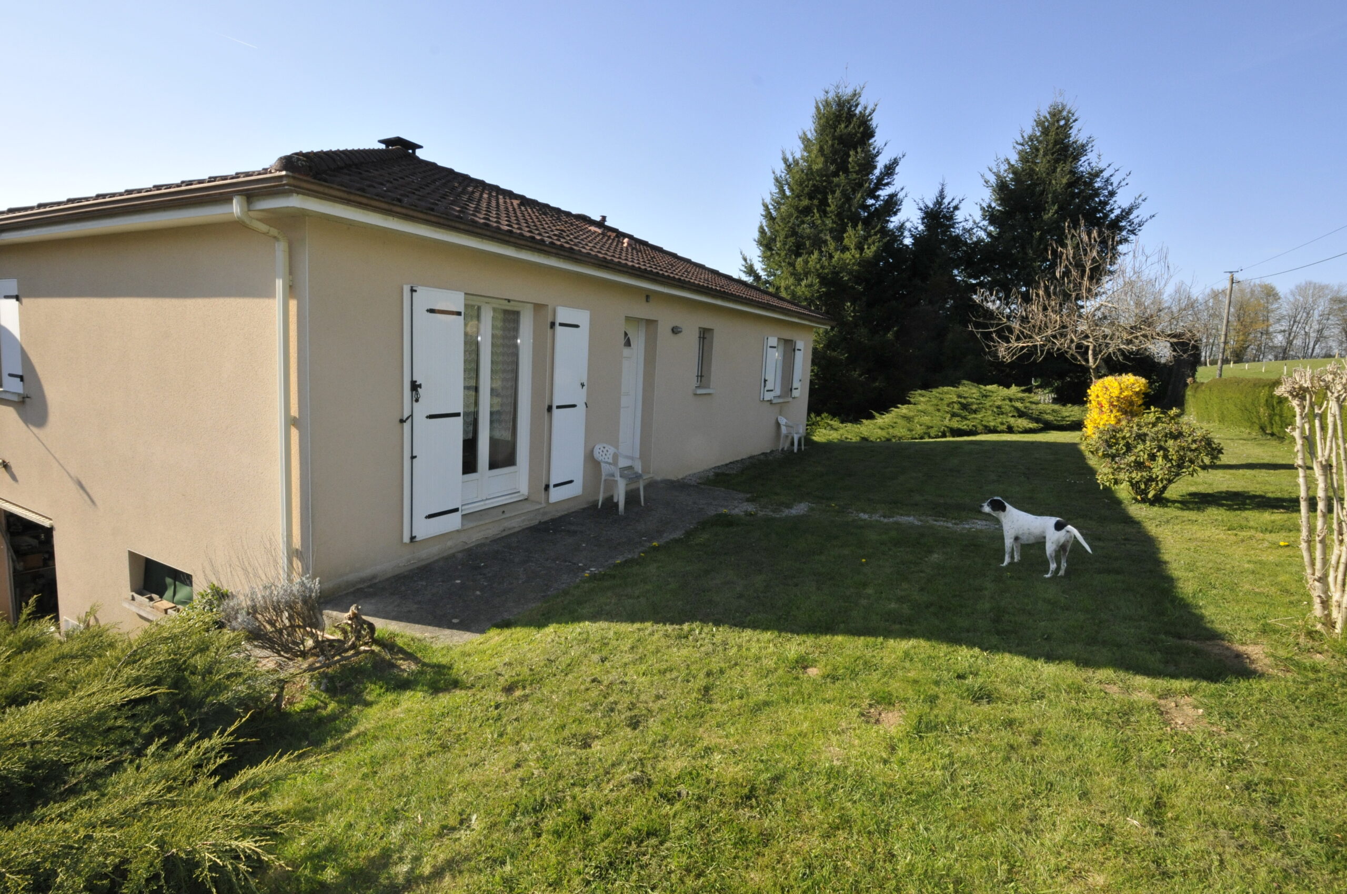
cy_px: 447
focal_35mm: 16
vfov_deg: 71.9
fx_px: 617
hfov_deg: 95.1
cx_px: 674
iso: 800
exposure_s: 1/320
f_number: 13
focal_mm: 11
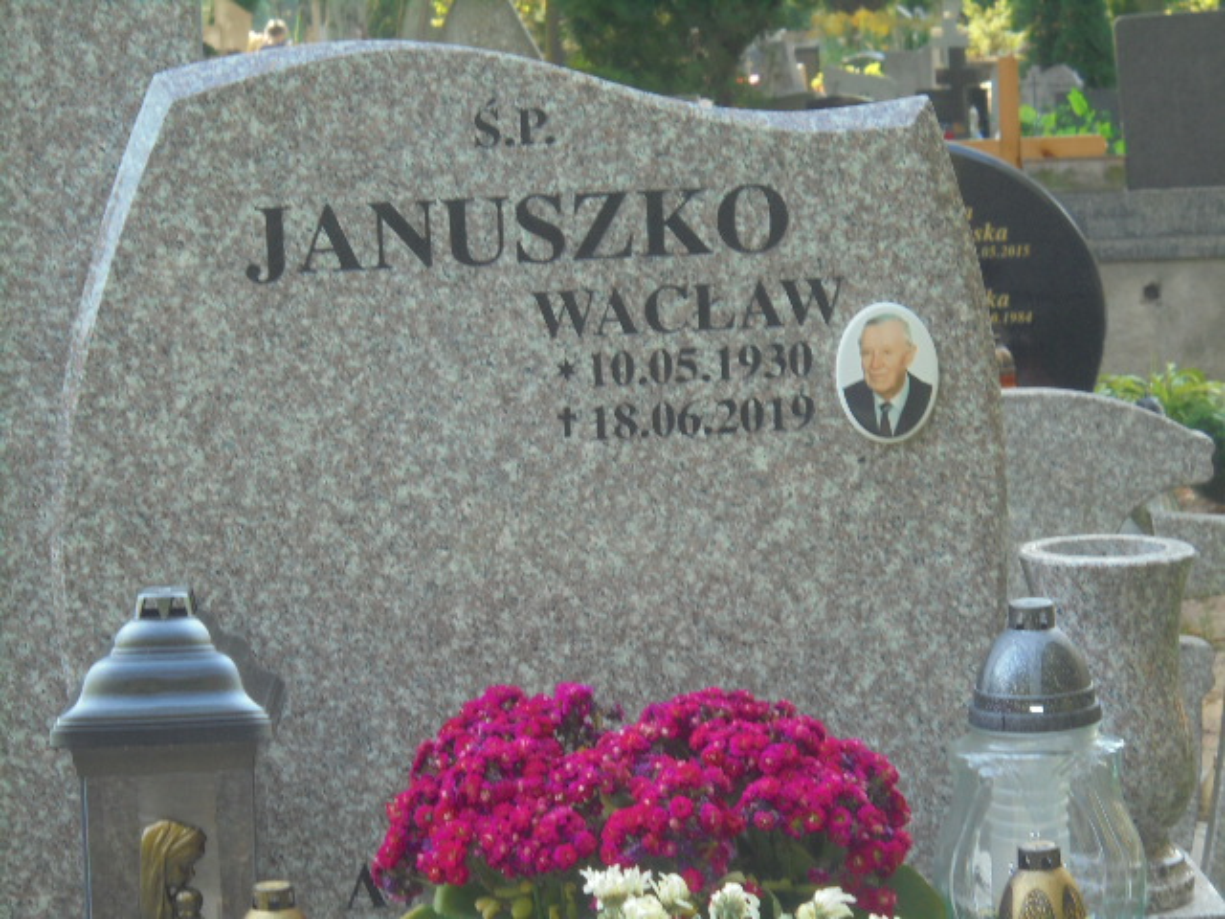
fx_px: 3787
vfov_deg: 13.8
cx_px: 612
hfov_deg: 18.4
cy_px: 460
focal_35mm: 107
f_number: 5.1
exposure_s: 1/50
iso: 100
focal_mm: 19.2
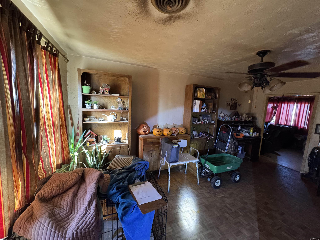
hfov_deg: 102.1
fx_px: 129
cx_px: 160
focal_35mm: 14
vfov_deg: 85.7
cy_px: 120
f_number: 2.2
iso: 500
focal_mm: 2.22
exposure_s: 1/60
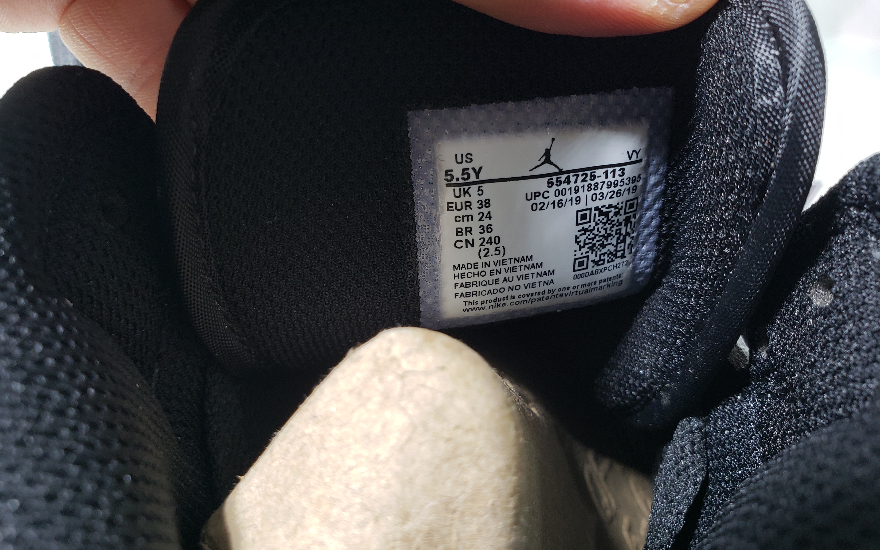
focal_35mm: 28
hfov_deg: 66.5
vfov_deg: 44.5
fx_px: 671
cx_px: 437
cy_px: 251
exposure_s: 1/100
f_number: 2.4
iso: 125
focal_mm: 4.3
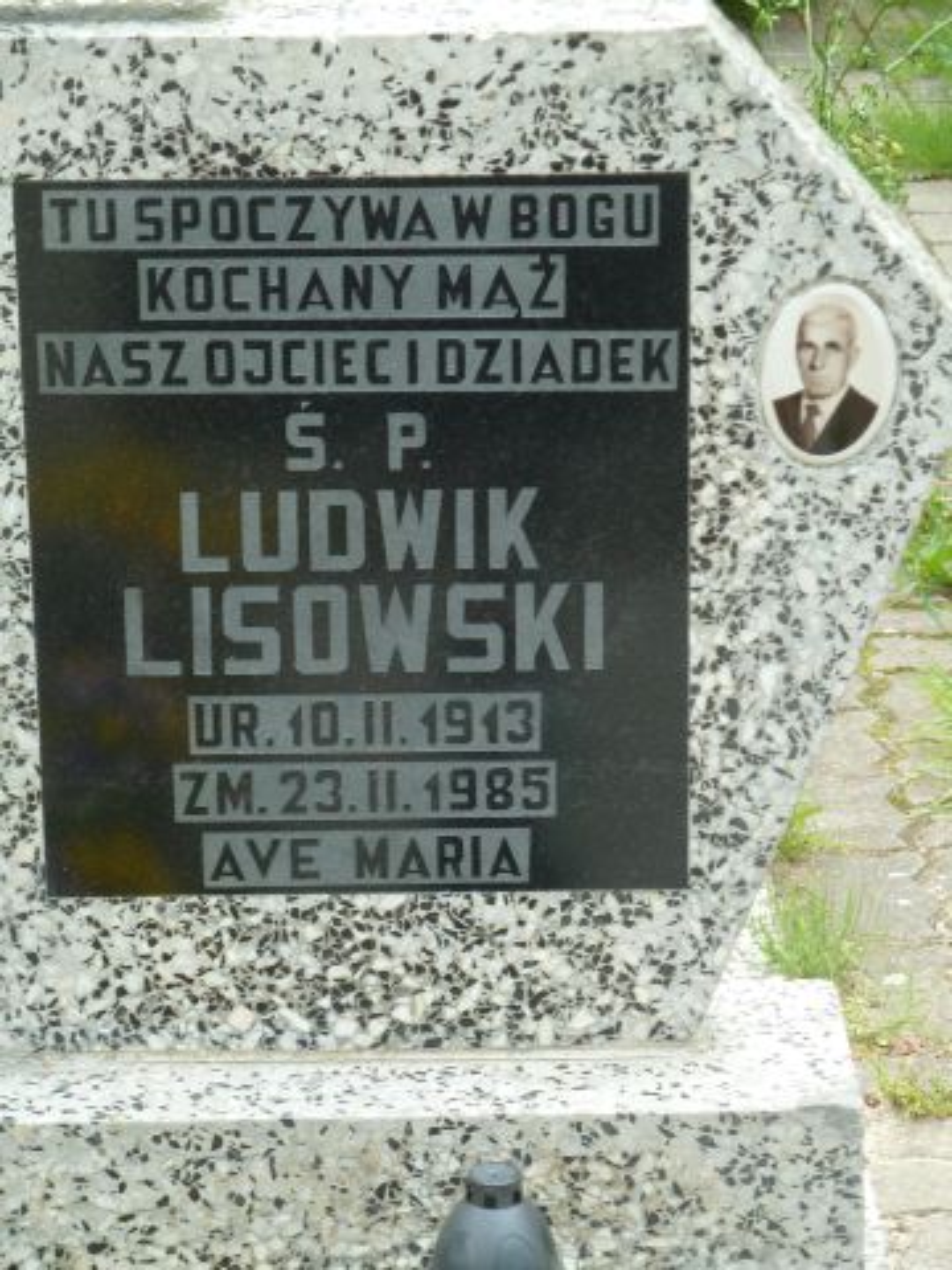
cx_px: 476
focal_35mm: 128
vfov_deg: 15.4
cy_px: 635
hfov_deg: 11.6
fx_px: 4694
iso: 80
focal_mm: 21
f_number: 4.4
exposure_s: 1/60
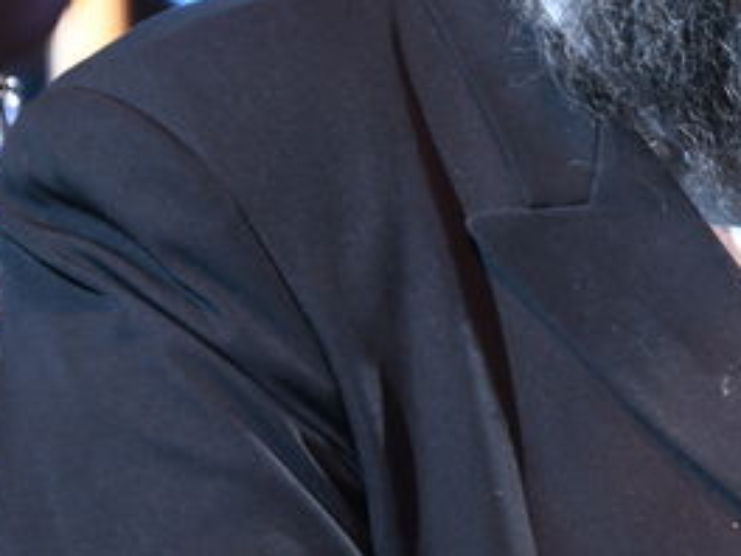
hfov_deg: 2.5
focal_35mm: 790
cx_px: 982
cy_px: 27
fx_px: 16911
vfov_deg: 1.9
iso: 640
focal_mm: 155
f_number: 2.8
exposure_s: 1/100
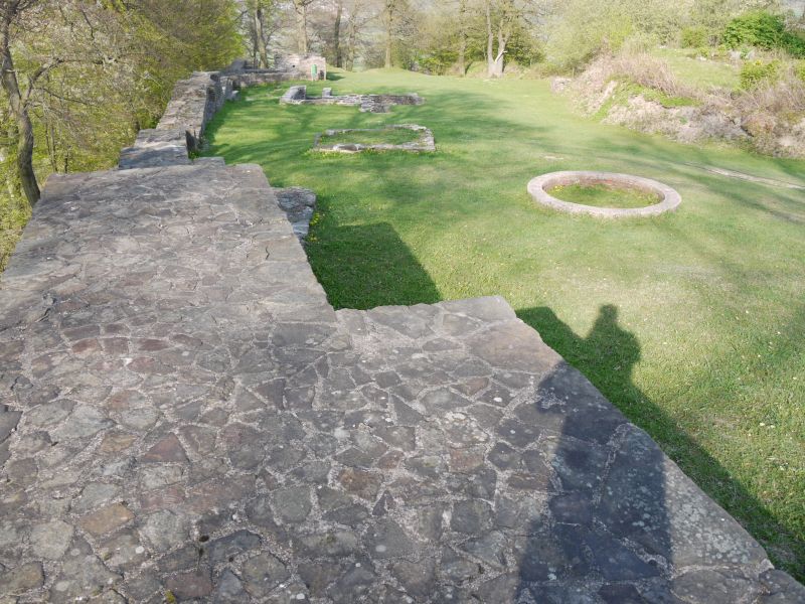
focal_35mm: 32
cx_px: 402
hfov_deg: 56.8
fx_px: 744
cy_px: 302
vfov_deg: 44.2
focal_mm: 16
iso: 100
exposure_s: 1/160
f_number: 5
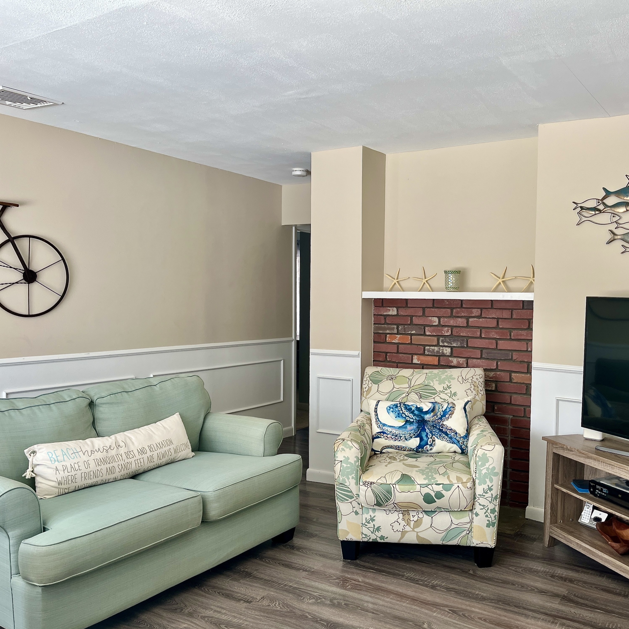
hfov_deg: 51.9
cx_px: 397
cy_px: 317
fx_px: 637
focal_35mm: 31
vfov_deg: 52.5
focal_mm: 5.1
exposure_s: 1/226
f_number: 1.6
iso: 40
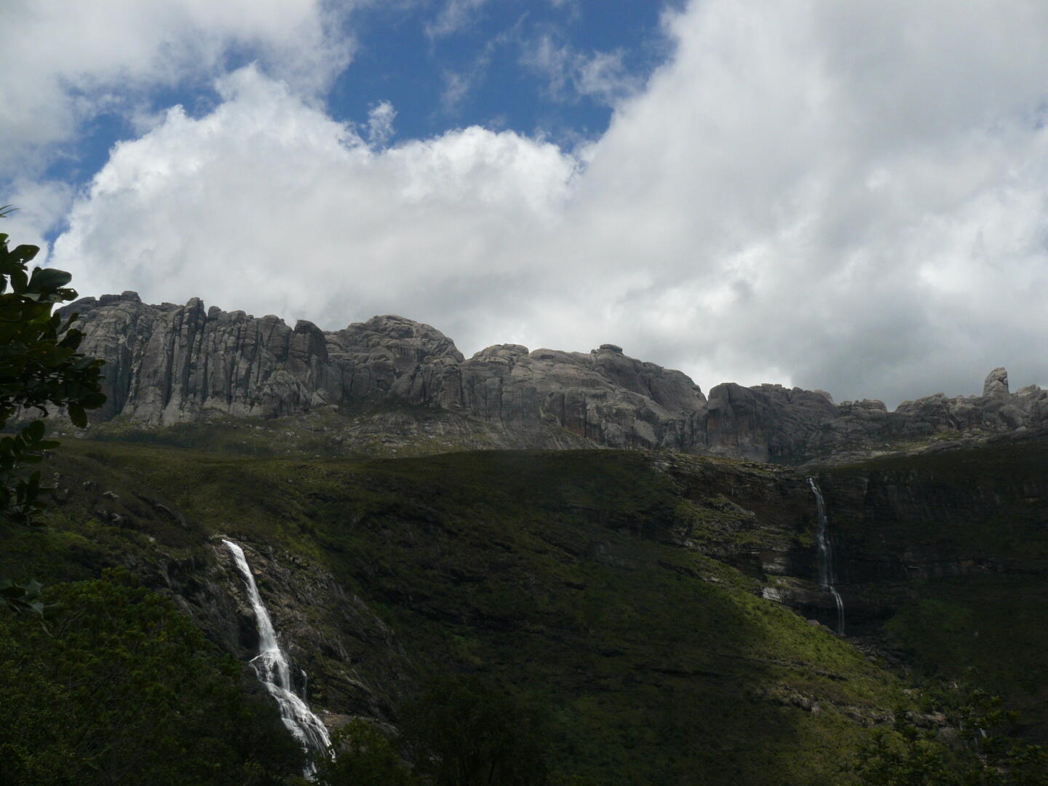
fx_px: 1090
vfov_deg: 39.7
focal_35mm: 36
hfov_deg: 51.4
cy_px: 393
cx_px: 524
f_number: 8
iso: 100
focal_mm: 6
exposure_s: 1/400
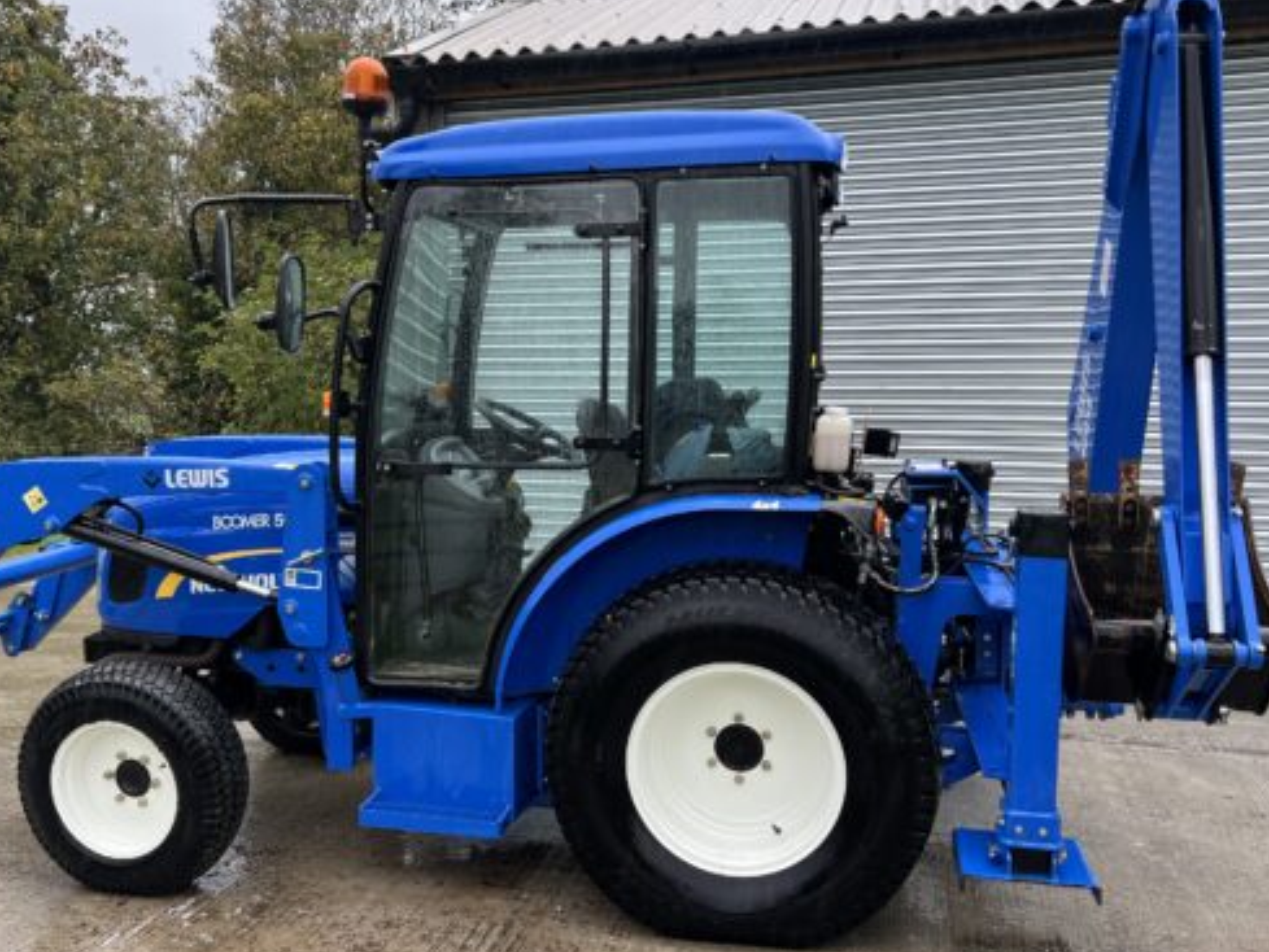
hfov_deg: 53.8
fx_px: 1247
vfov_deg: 41.8
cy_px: 490
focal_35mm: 34
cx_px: 548
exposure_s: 1/178
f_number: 1.5
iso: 40
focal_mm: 5.7
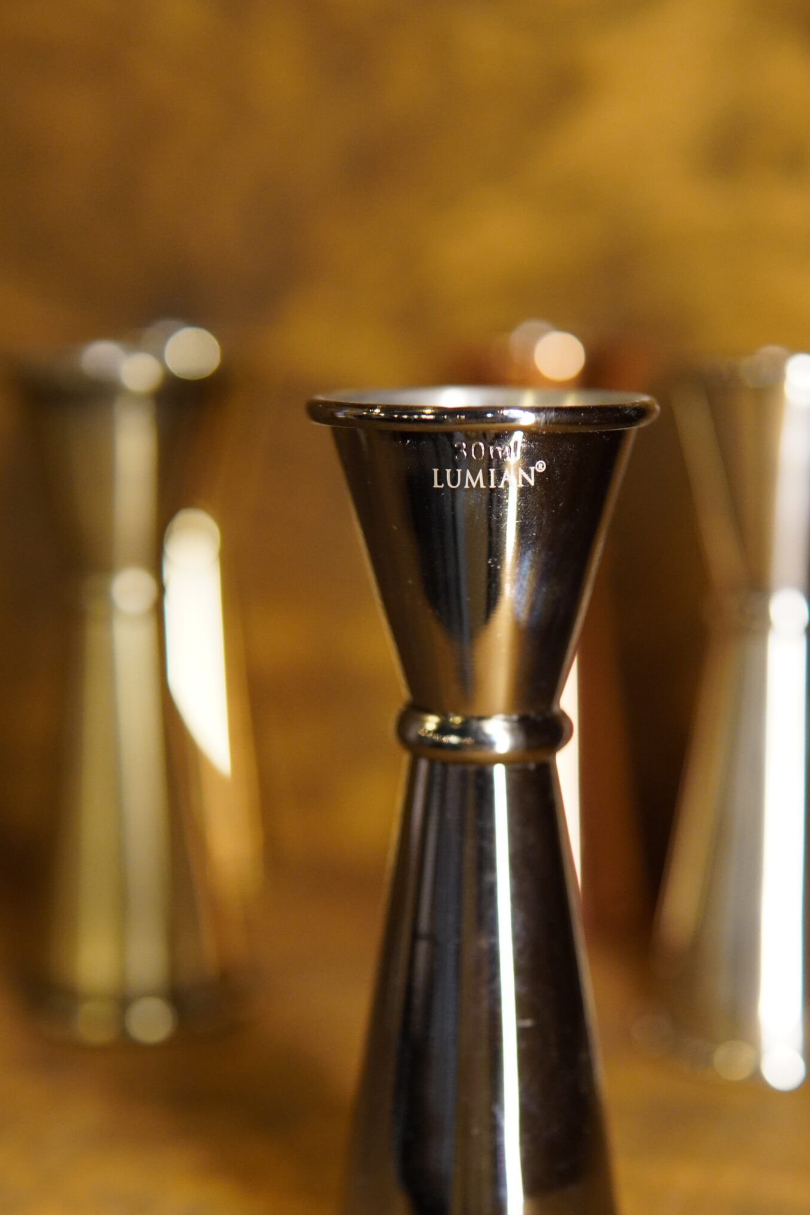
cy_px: 752
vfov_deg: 34.9
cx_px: 492
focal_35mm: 57
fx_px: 1923
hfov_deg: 23.7
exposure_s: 1/160
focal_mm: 30
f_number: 2
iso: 1600
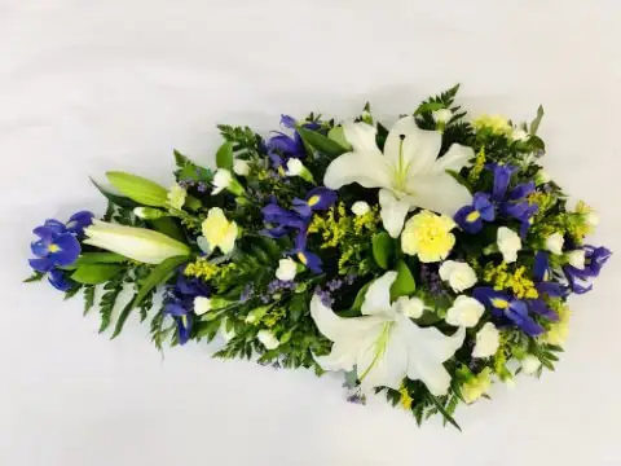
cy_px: 233
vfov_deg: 28.0
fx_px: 933
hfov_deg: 36.8
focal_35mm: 52
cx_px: 310
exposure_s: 1/50
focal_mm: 6
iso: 80
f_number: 2.4
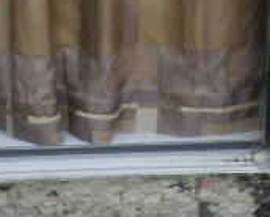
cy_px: 269
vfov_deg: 11.3
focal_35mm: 134
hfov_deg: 14.3
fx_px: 1072
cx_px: 94
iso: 50
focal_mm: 6.1
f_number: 2.8
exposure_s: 1/45
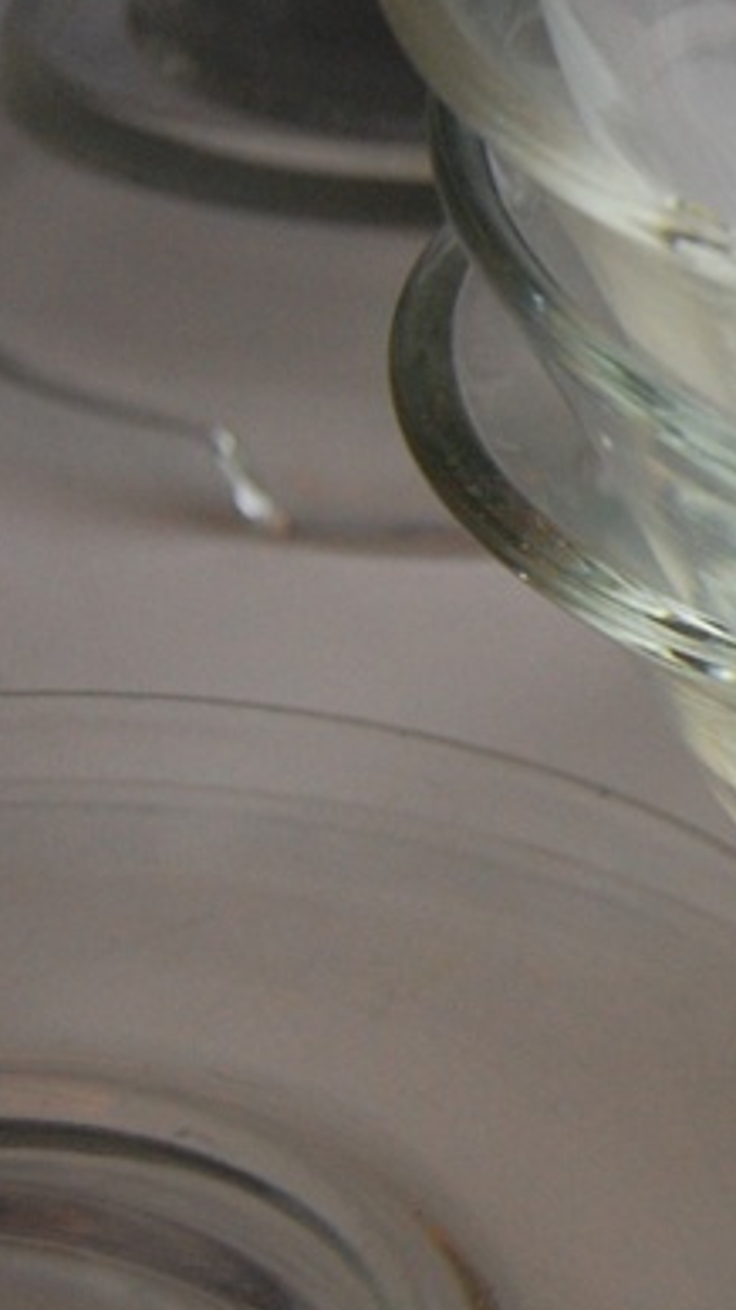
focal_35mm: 89
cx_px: 1381
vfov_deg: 23.9
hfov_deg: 12.3
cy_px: 566
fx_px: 3091
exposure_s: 1/80
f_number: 4.5
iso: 800
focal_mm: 22
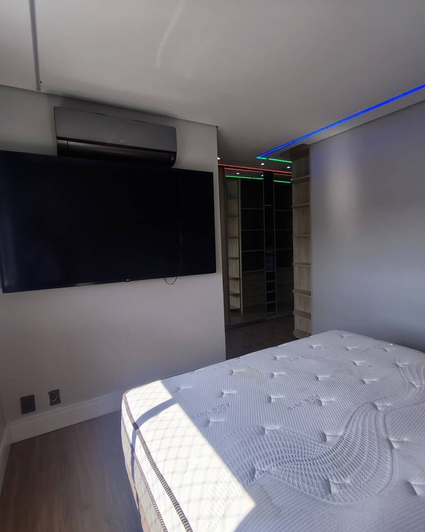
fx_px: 315
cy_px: 271
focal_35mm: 20
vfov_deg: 80.4
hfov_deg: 67.5
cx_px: 253
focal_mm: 1.91
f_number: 2.2
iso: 50
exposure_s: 1/120
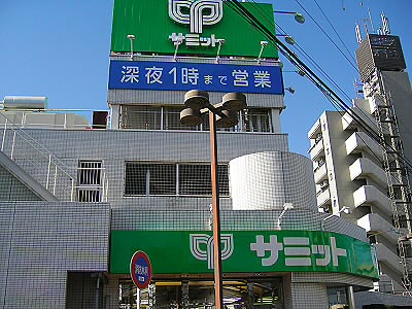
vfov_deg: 39.7
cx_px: 206
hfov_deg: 51.4
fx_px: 428
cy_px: 154
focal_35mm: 36
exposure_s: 1/1000
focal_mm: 60
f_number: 2.8
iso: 64
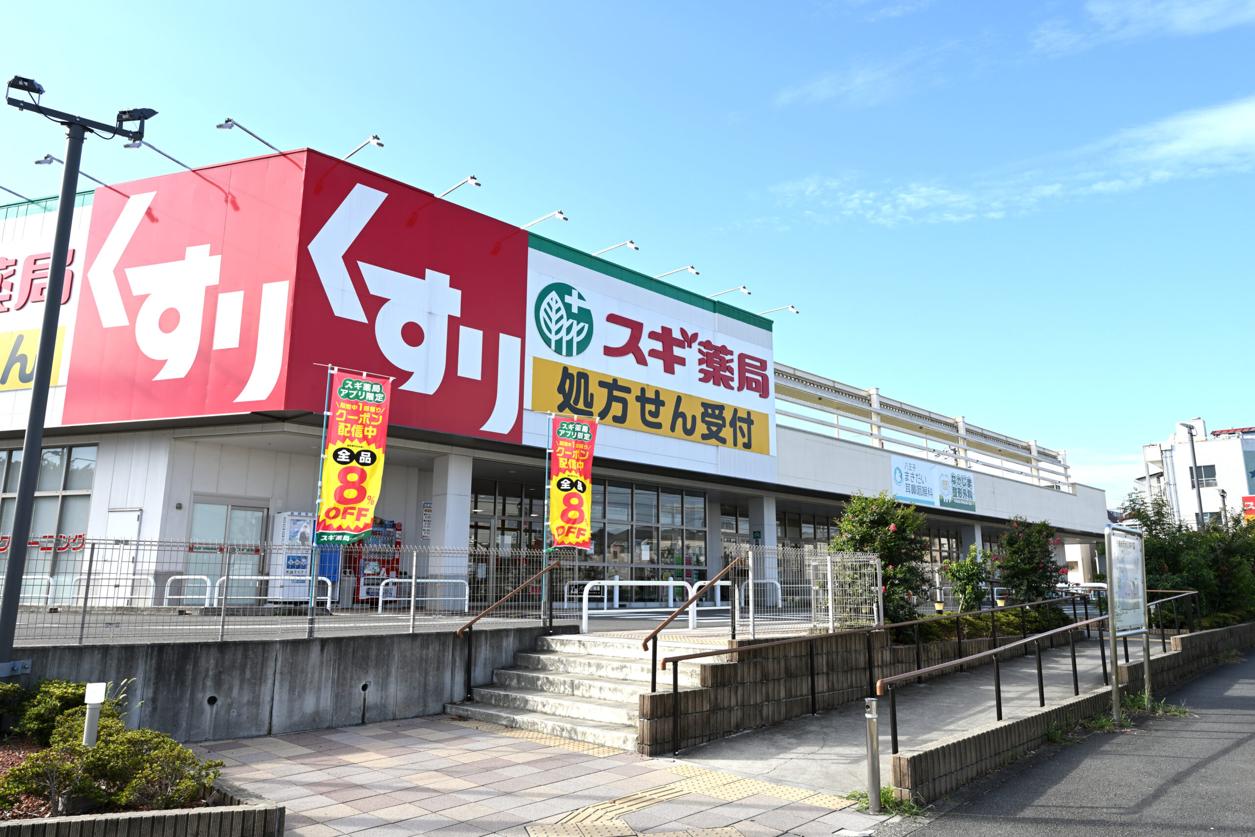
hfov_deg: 73.7
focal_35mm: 24
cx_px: 628
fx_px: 837
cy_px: 418
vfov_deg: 53.1
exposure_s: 1/125
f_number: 9
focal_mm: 24
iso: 64
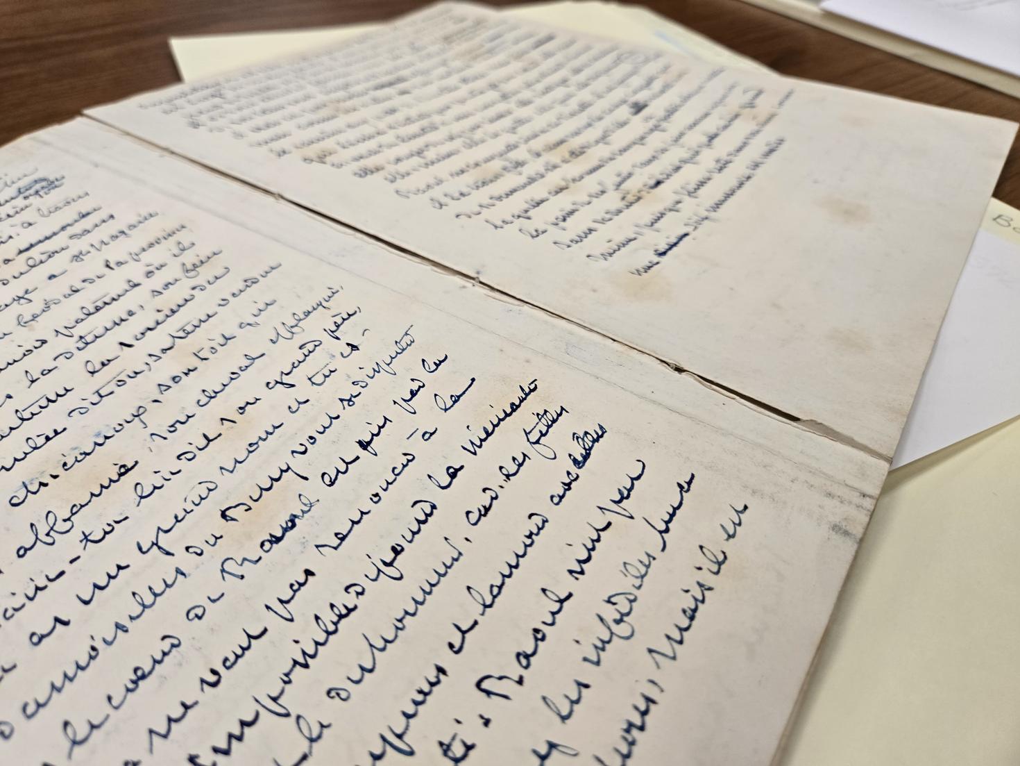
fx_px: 678
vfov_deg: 58.9
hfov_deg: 73.9
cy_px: 383
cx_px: 510
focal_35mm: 23
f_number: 1.8
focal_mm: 5.4
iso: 125
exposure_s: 1/120
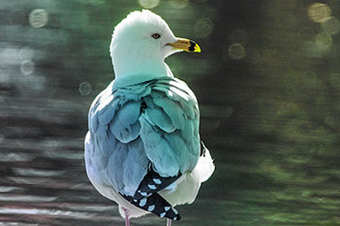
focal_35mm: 1685
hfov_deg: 1.2
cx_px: 198
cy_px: 119
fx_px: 15906
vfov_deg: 0.8
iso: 1250
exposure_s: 1/2500
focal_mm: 1200
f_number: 13
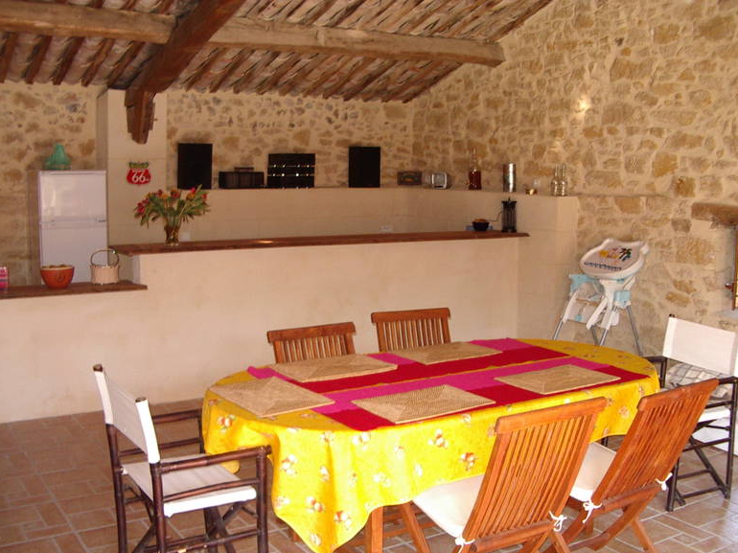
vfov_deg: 36.8
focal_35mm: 39
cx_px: 374
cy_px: 276
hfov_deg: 47.9
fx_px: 831
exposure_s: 1/60
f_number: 2.6
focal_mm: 5.8
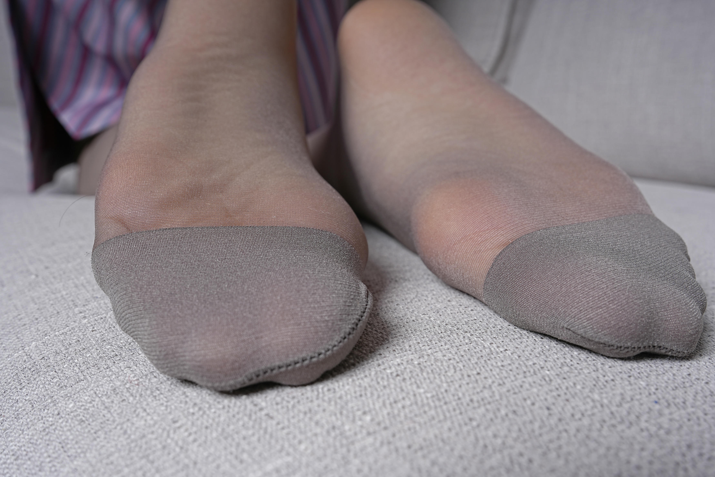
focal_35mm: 36
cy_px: 238
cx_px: 358
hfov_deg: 53.1
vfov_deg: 36.9
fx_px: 715
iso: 100
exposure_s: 1/125
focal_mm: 36
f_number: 10
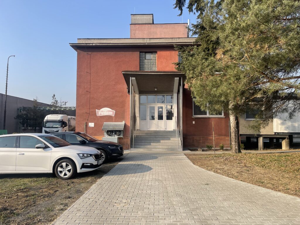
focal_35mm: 26
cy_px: 112
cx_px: 150
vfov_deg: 53.1
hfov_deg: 67.3
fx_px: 225
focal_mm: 4.2
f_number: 1.6
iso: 32
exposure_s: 1/1490
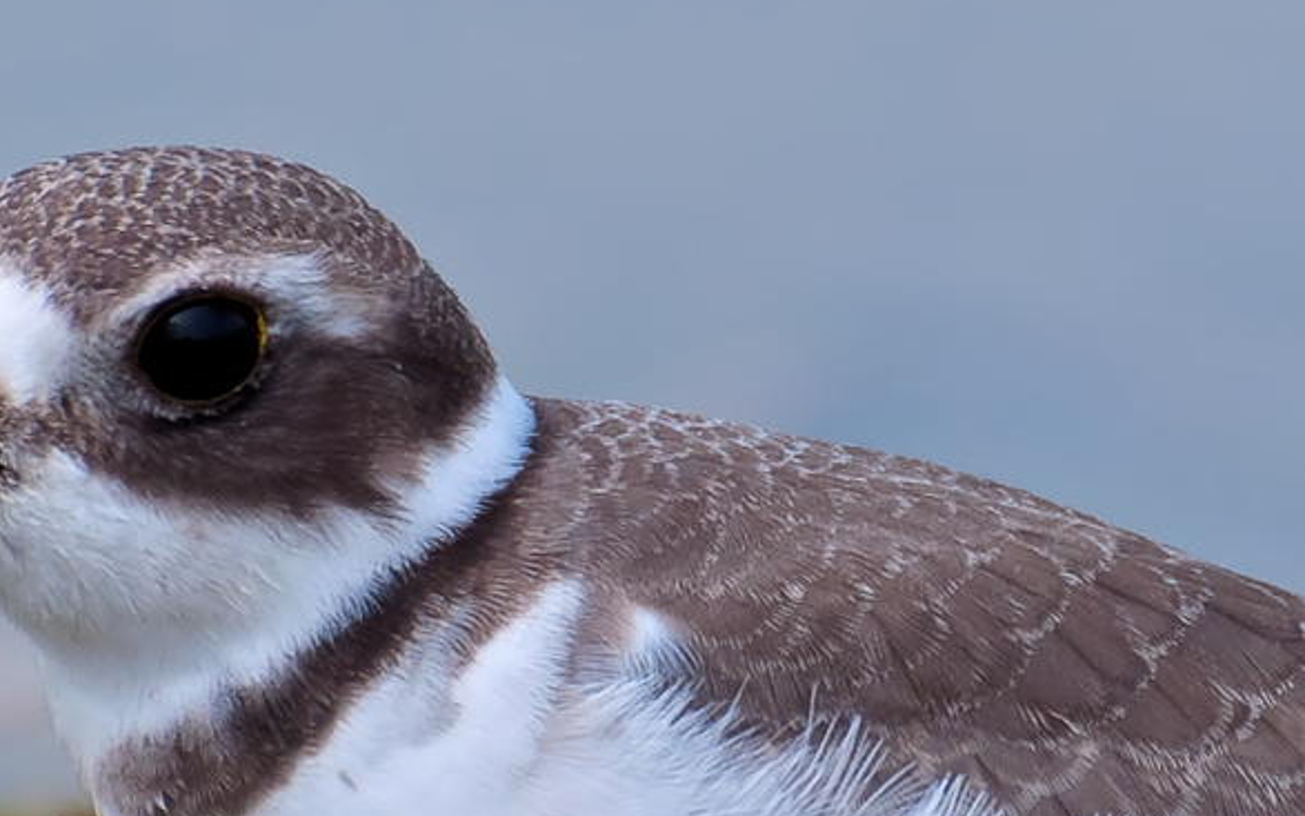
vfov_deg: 0.8
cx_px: 707
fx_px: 56875
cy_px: 845
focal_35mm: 1599
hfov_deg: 1.3
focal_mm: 300
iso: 400
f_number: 8
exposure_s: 1/1250
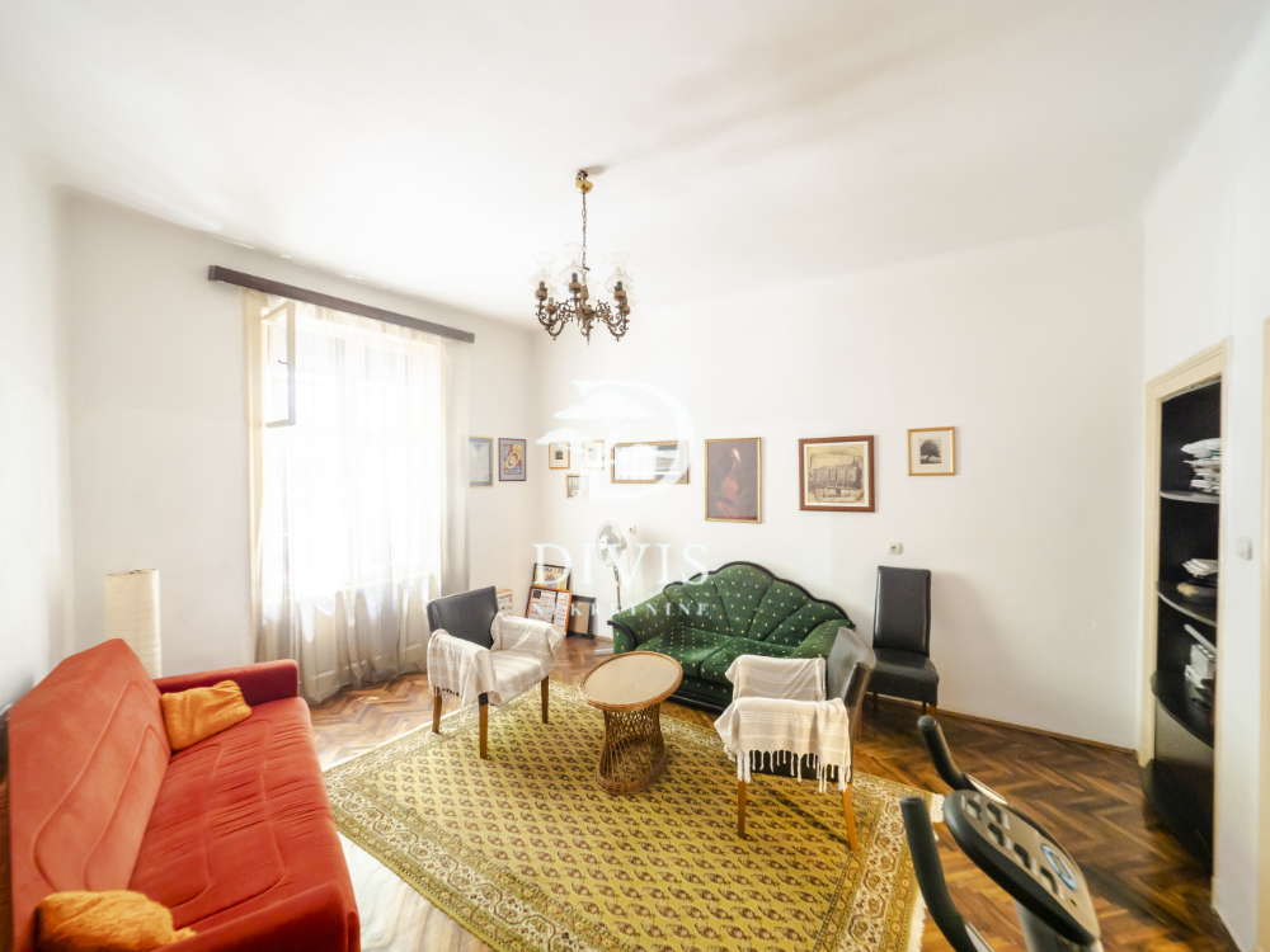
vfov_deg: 85.7
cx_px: 635
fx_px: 514
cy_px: 476
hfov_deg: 102.1
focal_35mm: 14
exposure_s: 1/3.33
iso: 400
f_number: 4
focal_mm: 7
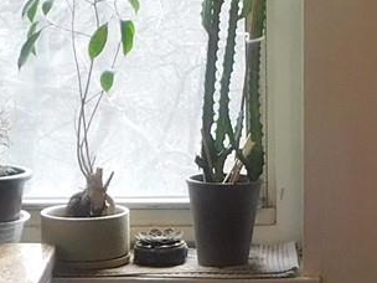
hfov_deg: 12.7
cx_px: 269
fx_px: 1688
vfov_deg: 9.6
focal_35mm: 155
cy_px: 200
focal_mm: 4
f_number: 3
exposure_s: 1/40
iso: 125
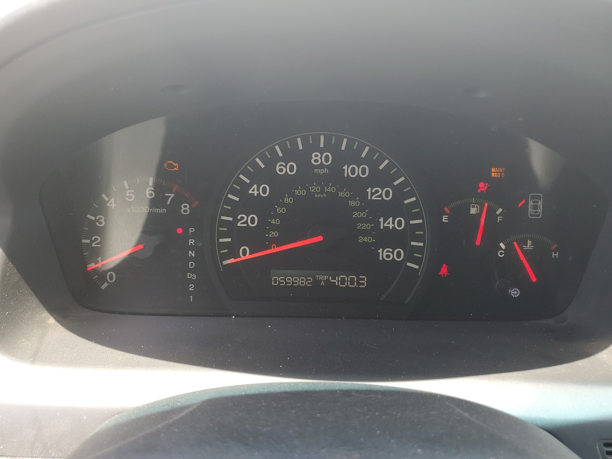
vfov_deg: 53.1
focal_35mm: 26
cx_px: 306
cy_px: 230
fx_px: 460
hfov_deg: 67.3
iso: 50
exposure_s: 1/182
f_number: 1.5
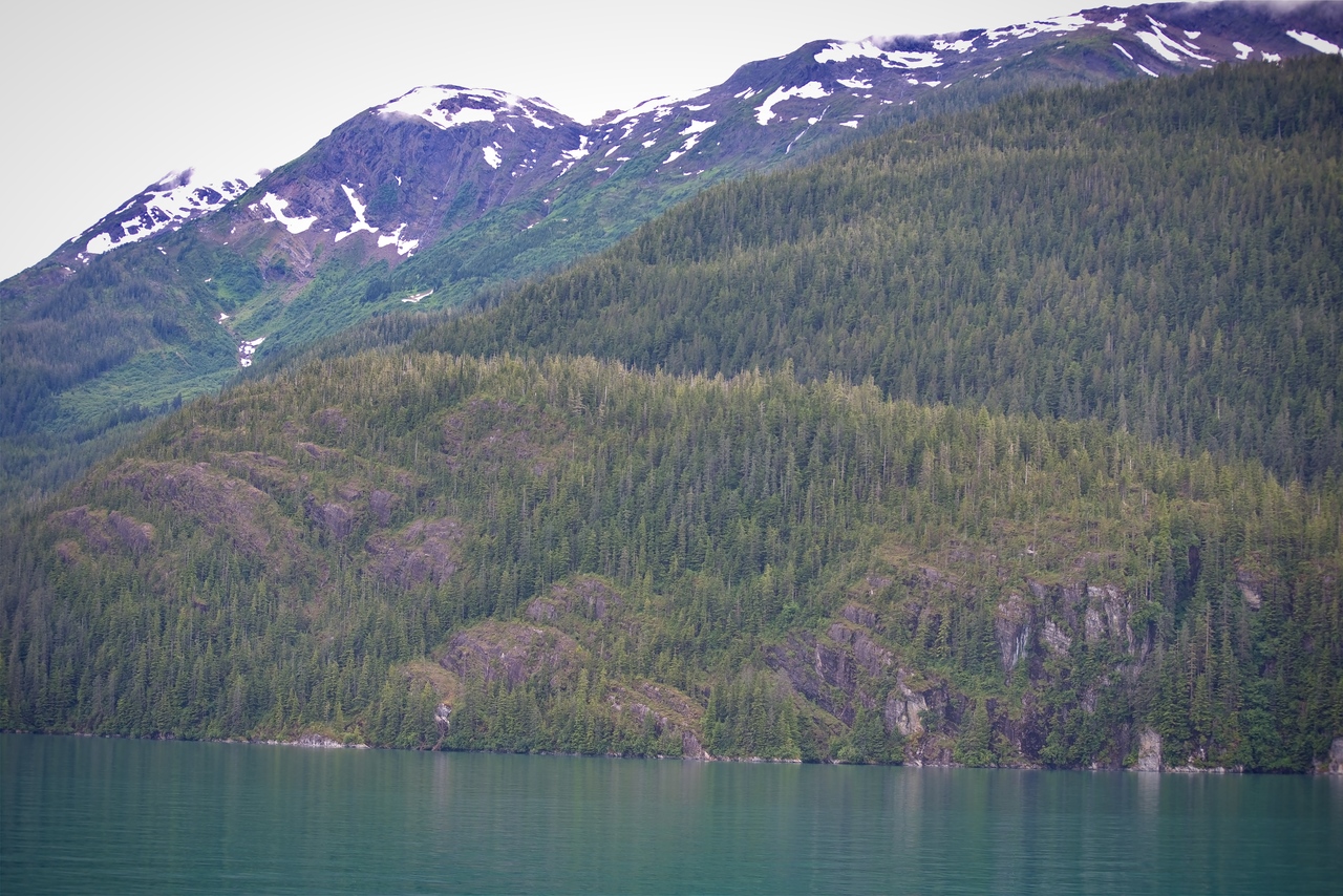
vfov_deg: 19.5
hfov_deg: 28.8
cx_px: 672
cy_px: 448
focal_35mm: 70
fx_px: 2612
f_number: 4.5
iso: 160
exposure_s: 1/160
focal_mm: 70
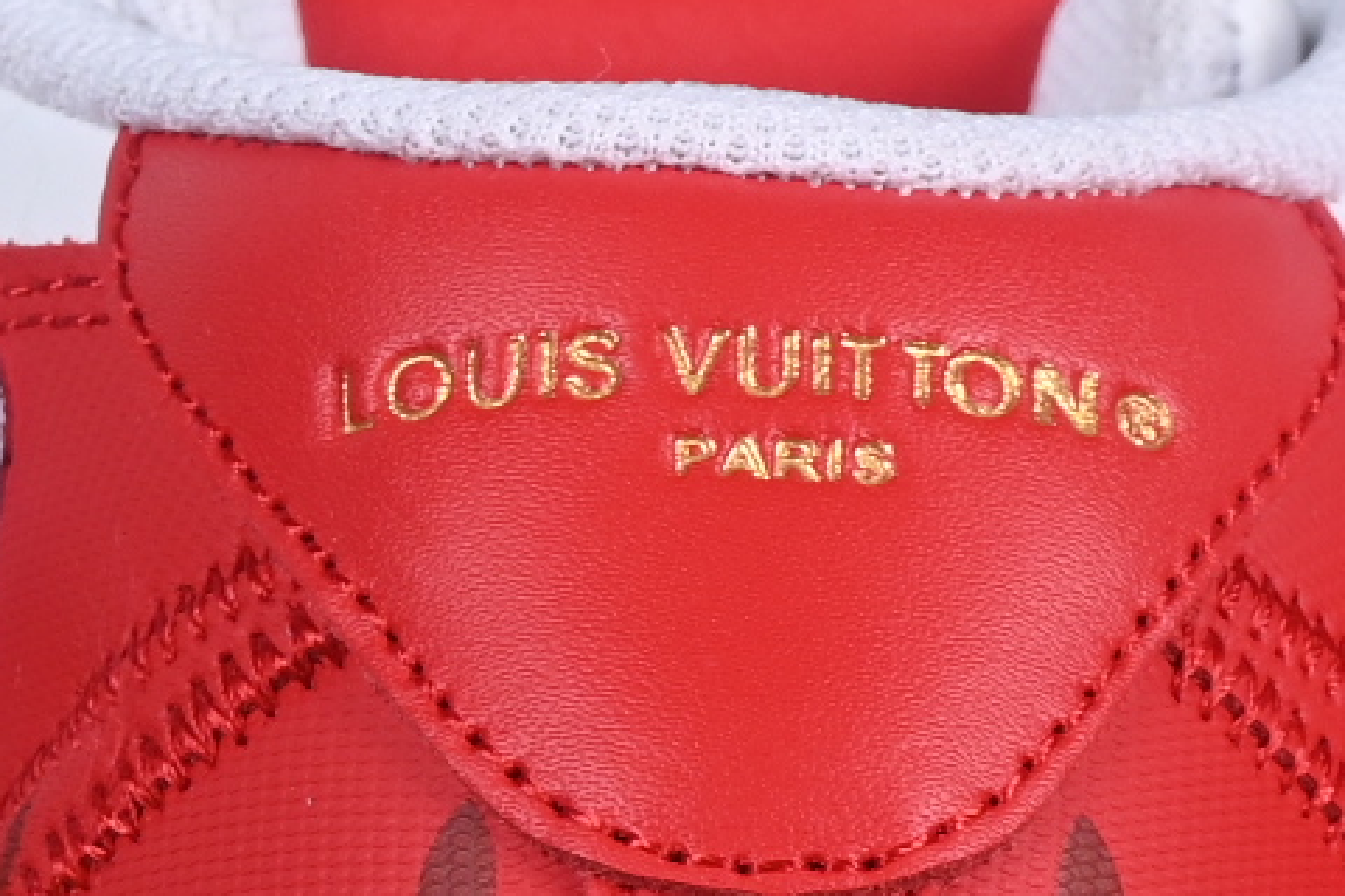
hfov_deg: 4.7
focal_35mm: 435
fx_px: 16251
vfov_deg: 3.2
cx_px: 1536
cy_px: 1070
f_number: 8
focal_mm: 50
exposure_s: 1/80
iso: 160
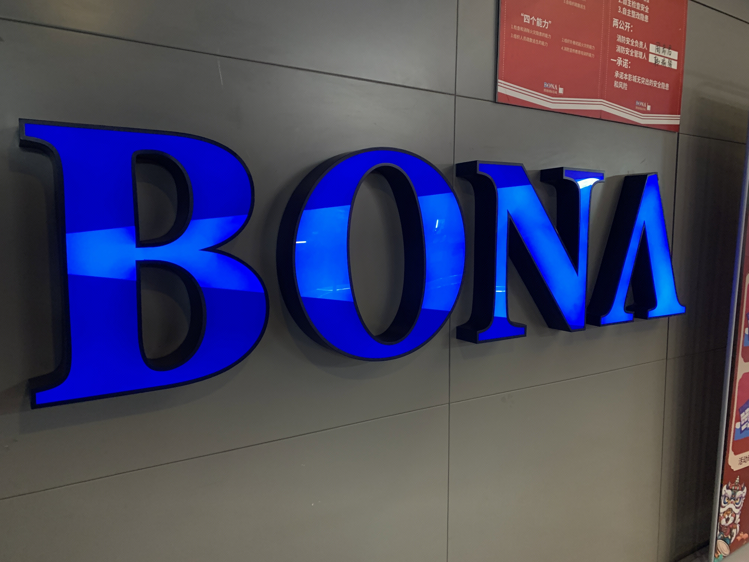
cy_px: 281
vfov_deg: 53.1
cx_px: 374
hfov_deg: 67.3
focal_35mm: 26
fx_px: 563
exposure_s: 1/33
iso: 250
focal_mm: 4.25
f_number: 1.8
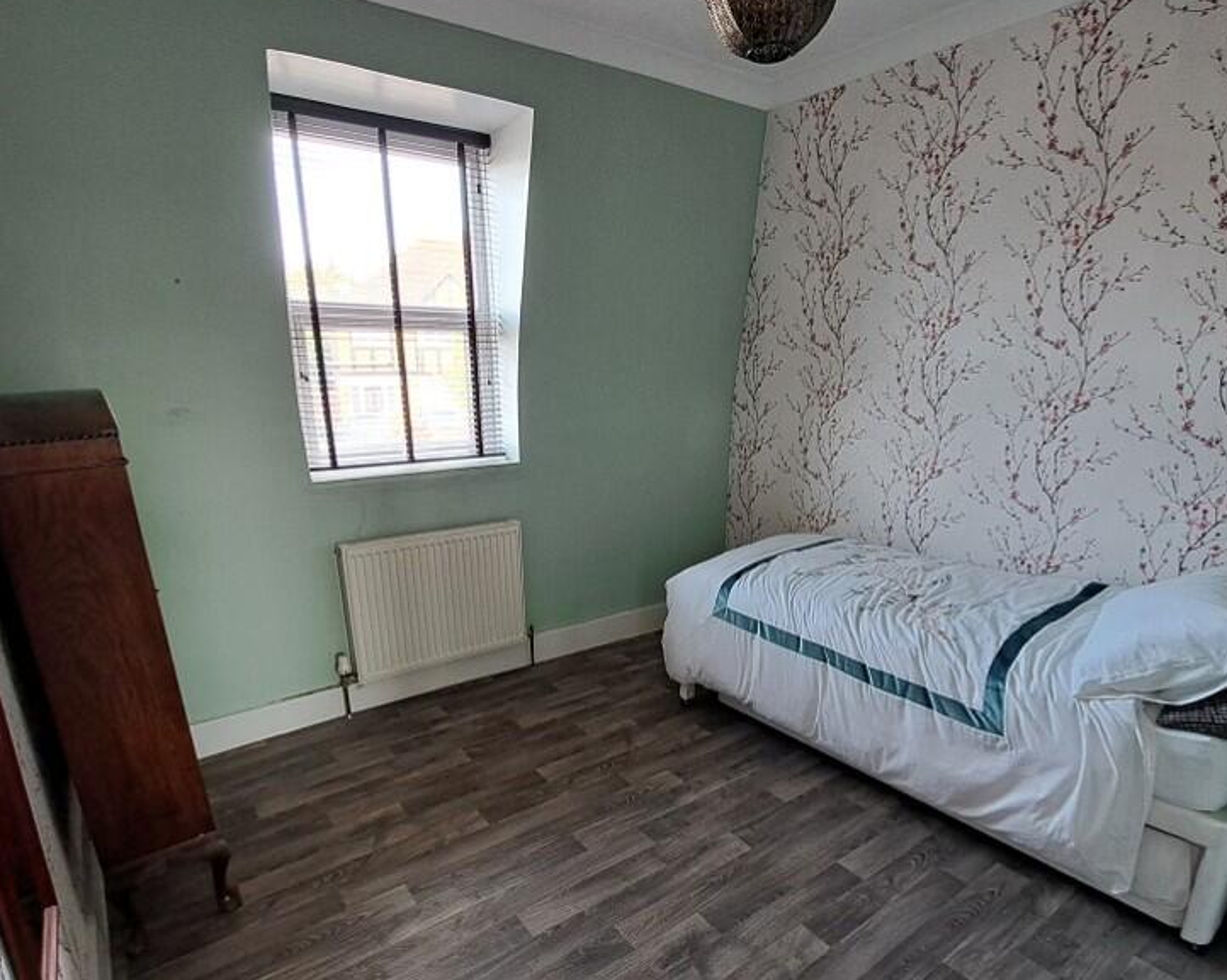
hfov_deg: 86.3
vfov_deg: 73.5
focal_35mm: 18
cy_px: 549
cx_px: 639
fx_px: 653
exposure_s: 1/50
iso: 100
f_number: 2.2
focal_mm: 1.74
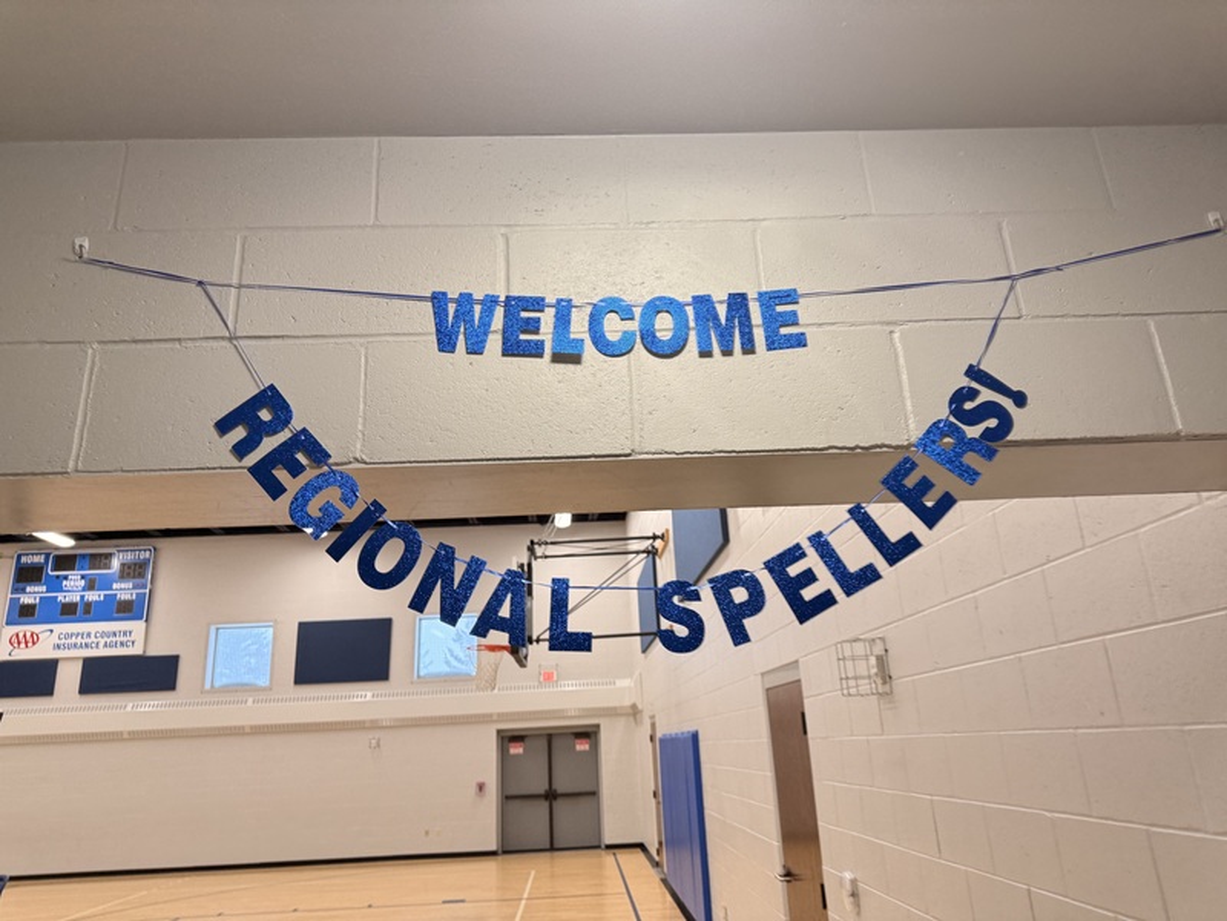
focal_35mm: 24
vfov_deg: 56.8
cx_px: 614
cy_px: 460
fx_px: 851
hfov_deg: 71.6
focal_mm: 6.76
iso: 160
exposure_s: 1/120
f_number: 1.78
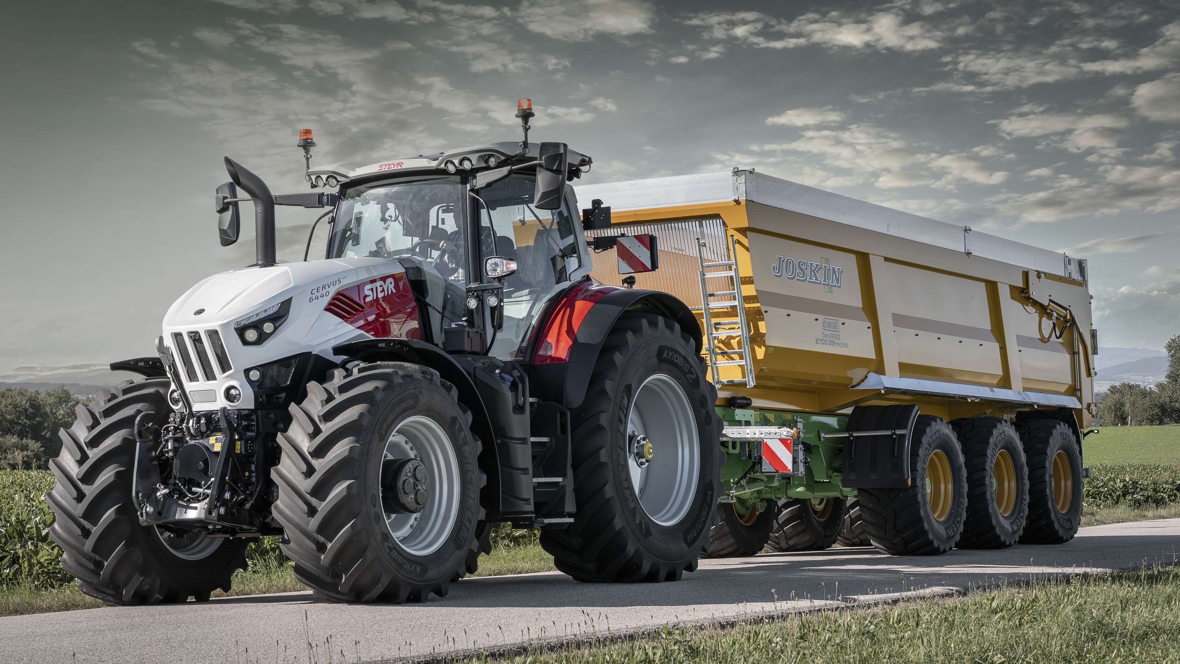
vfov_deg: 16.5
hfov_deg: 29.0
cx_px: 563
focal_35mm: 73
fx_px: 2284
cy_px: 299
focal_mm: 66
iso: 500
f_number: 8
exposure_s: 1/1000
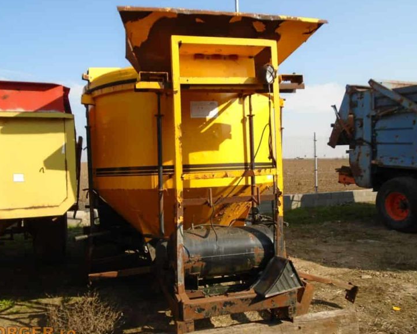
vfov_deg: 51.5
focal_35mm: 28
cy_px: 170
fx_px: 346
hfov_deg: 62.2
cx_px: 208
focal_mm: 4.6
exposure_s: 1/640
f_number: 3.2
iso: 100
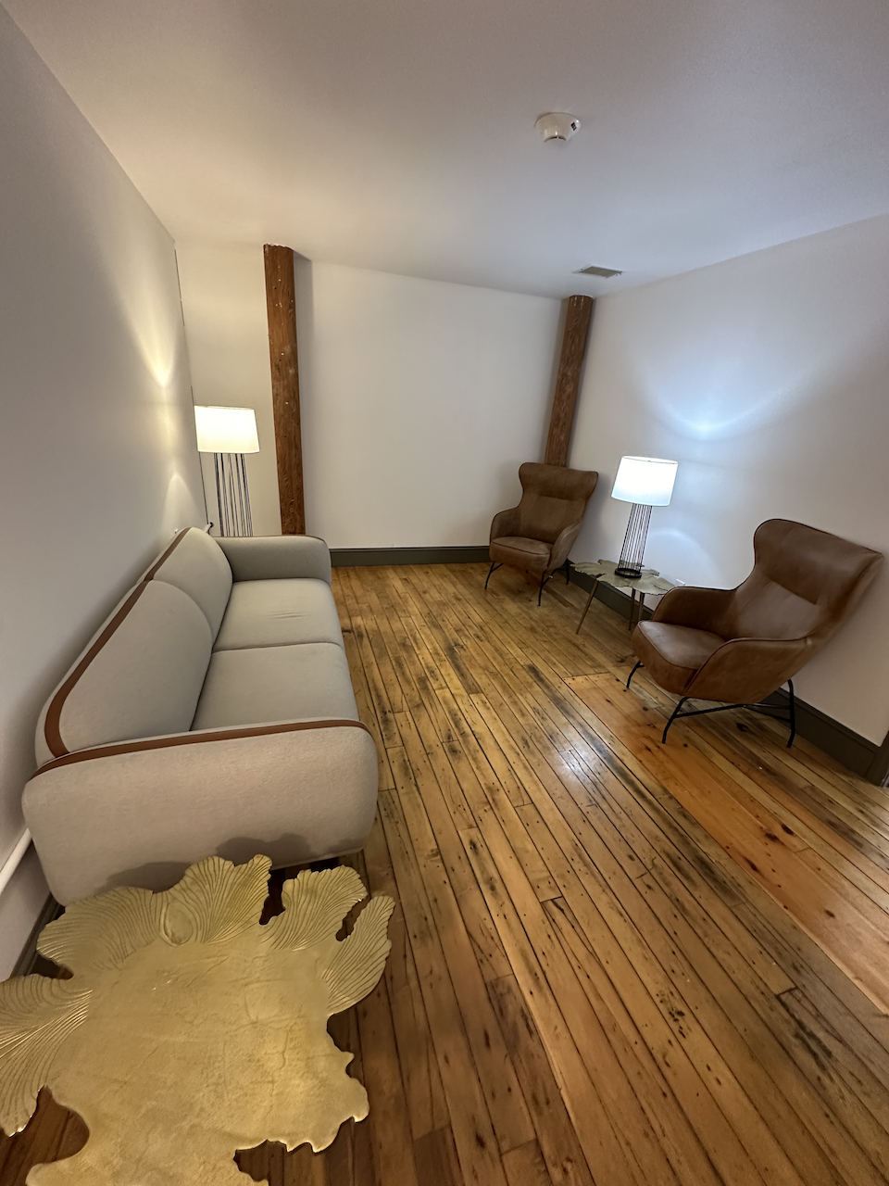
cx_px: 444
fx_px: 479
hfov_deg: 85.7
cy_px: 593
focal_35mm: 14
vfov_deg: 102.1
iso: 500
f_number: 2.2
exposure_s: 1/60
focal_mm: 2.22
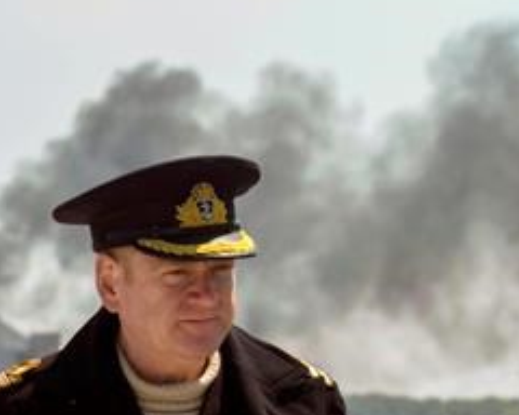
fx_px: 7926
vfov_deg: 3.0
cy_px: 449
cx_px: 277
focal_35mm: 516
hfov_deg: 3.8
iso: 250
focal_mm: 135
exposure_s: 1/200
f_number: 9
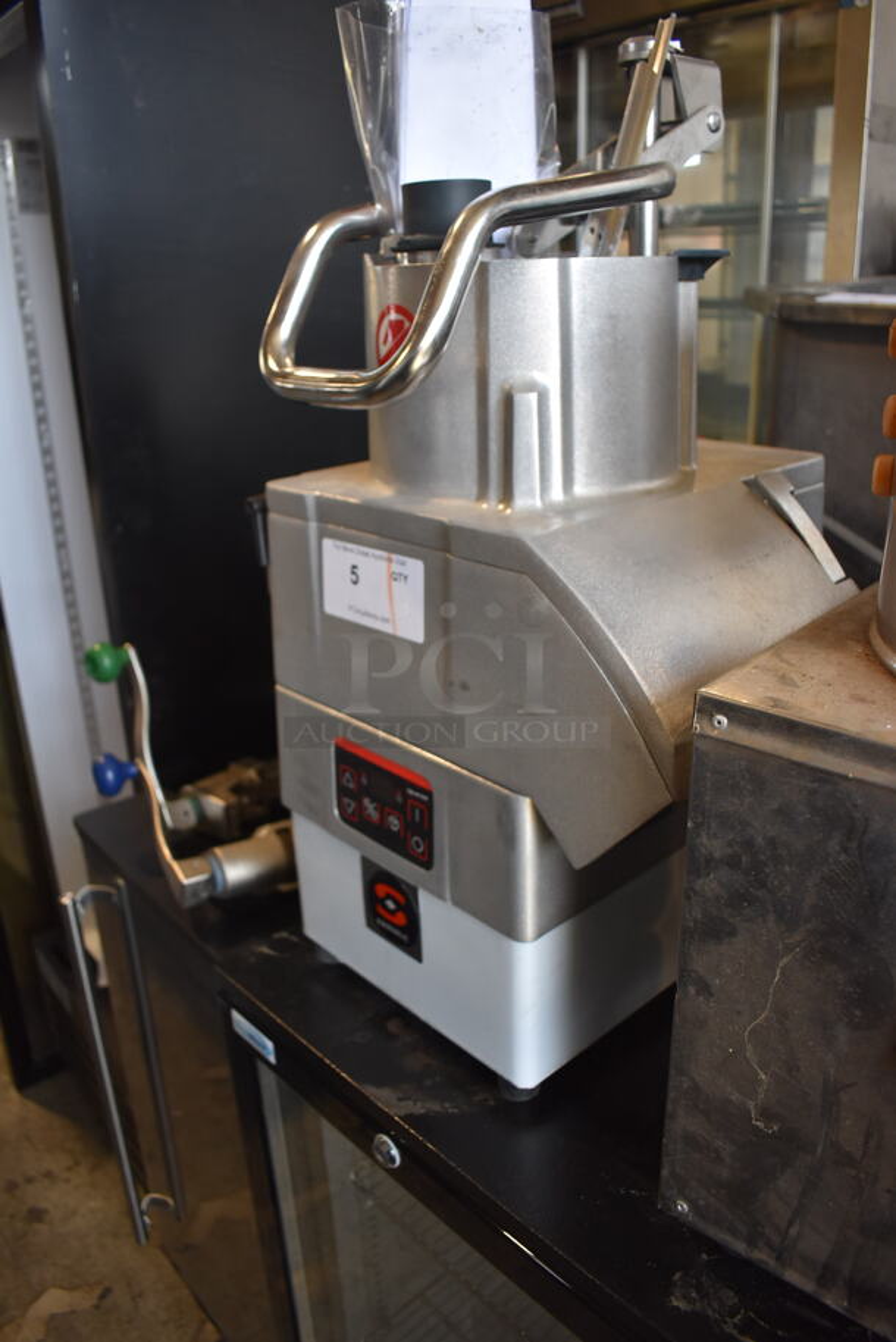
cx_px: 448
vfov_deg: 67.3
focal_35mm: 27
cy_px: 671
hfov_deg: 48.0
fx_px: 1006
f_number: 3.5
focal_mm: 18
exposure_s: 1/160
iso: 800
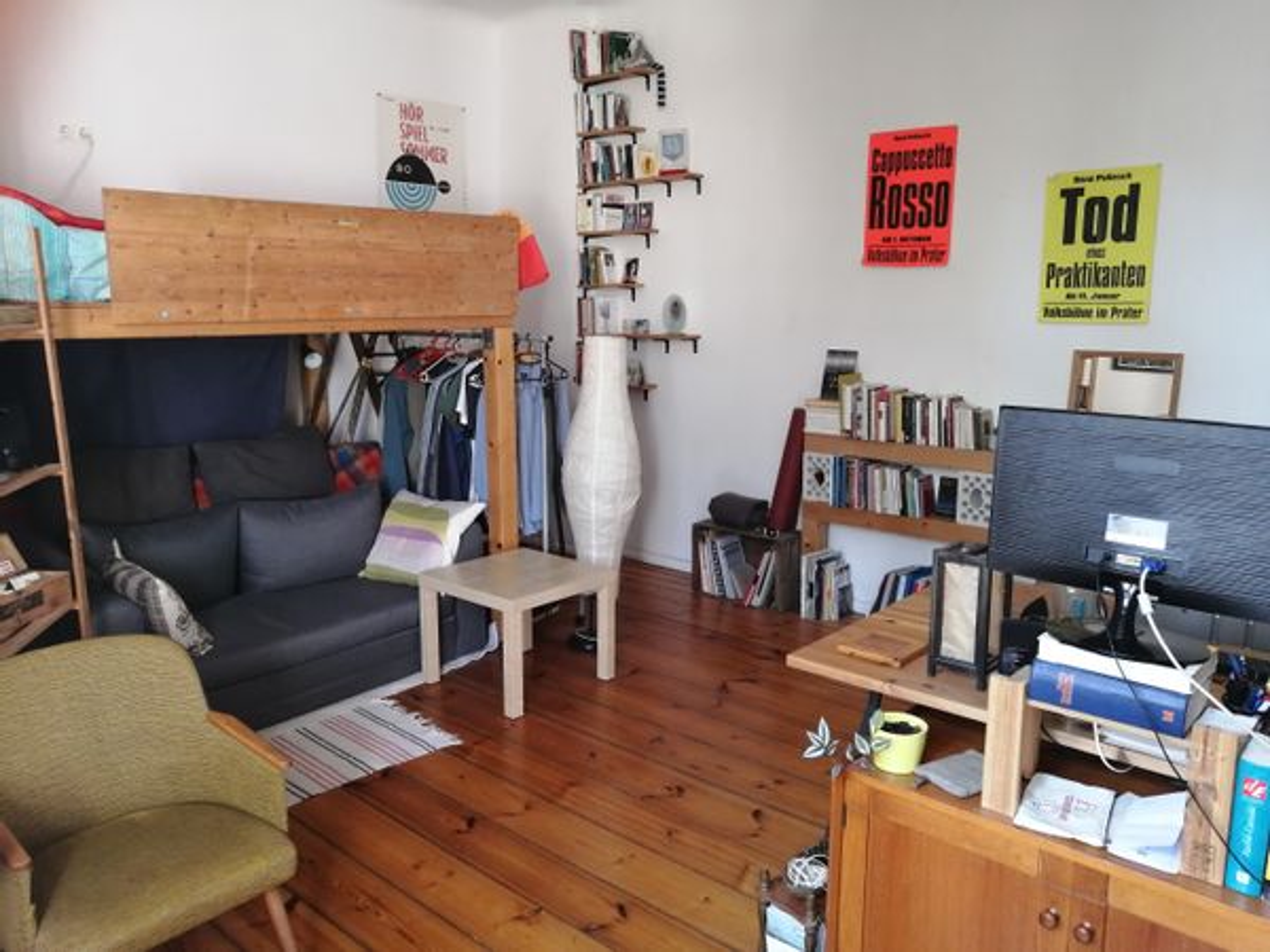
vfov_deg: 51.4
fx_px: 991
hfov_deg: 65.3
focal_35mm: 27
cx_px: 635
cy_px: 476
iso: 250
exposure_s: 1/33.3
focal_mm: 3.62
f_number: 1.8
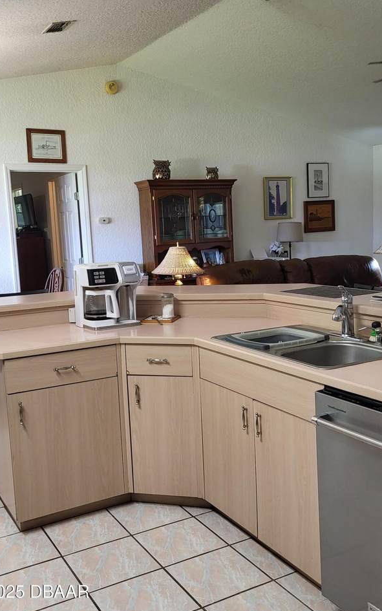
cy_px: 310
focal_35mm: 28
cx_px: 204
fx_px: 466
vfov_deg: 66.5
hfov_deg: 44.5
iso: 200
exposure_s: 1/60.2
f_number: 1.8
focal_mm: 5.4
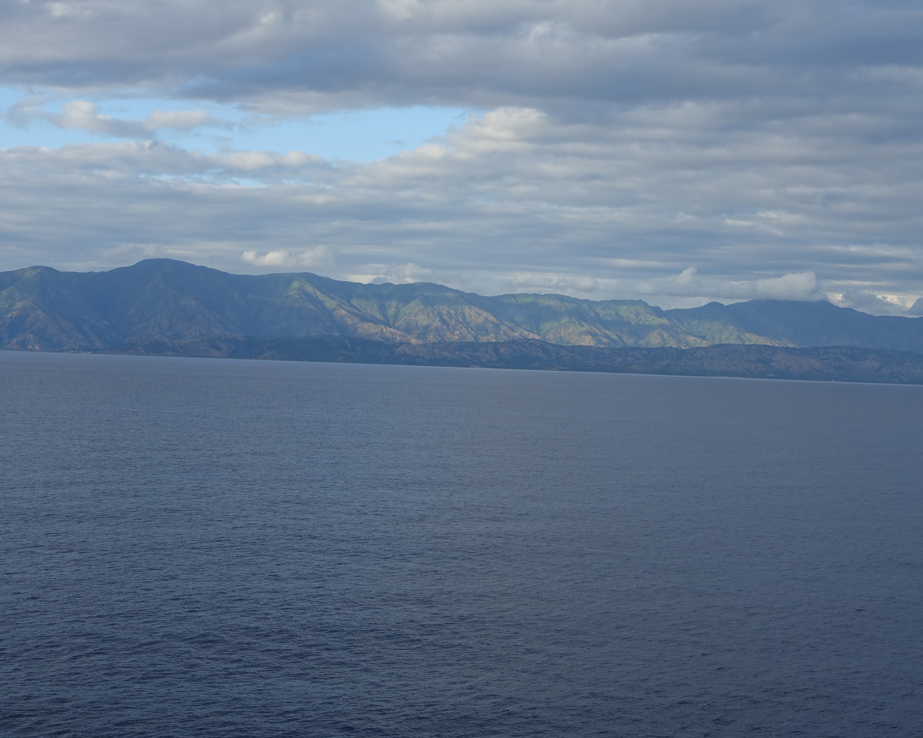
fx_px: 1748
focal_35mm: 64
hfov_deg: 29.5
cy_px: 318
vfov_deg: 23.8
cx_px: 524
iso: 125
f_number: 5.6
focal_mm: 17.9
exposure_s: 1/400
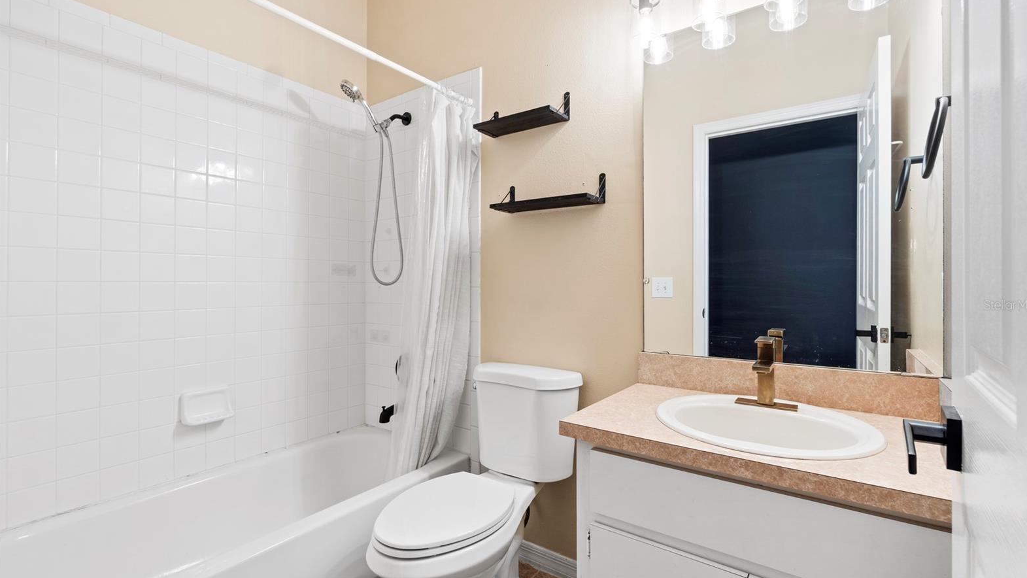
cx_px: 519
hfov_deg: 99.4
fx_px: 436
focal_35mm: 16
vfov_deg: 67.0
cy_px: 305
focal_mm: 10
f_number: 8
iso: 100
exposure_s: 1.6
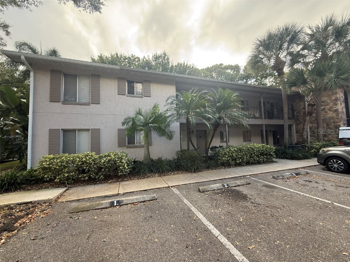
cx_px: 175
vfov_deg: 85.7
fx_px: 142
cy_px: 131
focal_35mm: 14
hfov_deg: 102.1
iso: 64
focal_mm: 2.22
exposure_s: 1/179
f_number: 2.2
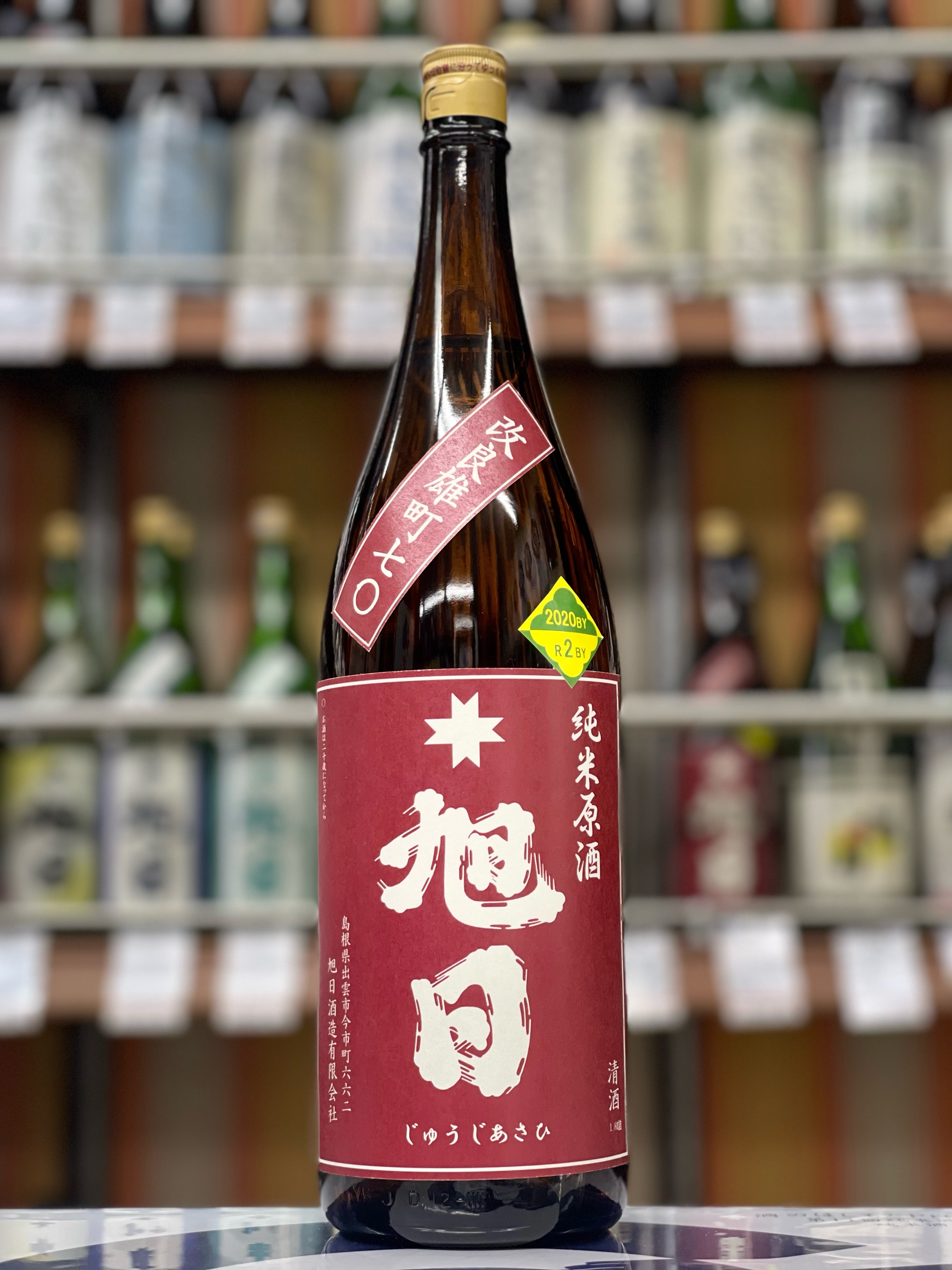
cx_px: 476
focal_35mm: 64
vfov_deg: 30.3
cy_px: 635
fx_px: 2347
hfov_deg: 22.9
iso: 100
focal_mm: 7.5
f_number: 2.2
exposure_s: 1/33
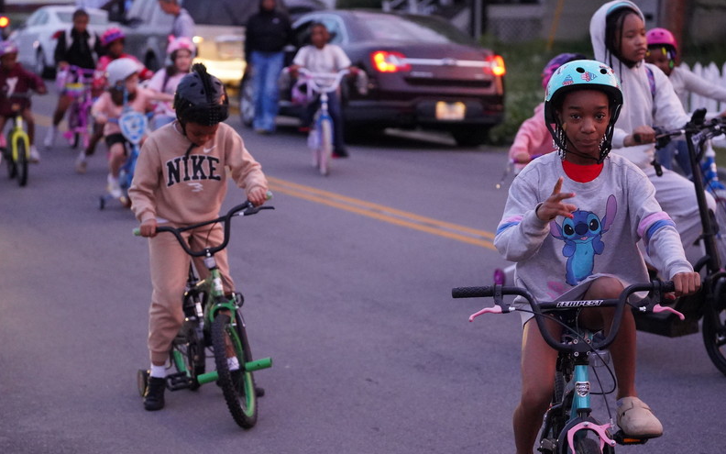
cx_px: 368
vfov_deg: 14.5
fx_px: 1781
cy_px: 260
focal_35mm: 90
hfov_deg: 23.0
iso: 12800
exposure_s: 1/320
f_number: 2.8
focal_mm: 70
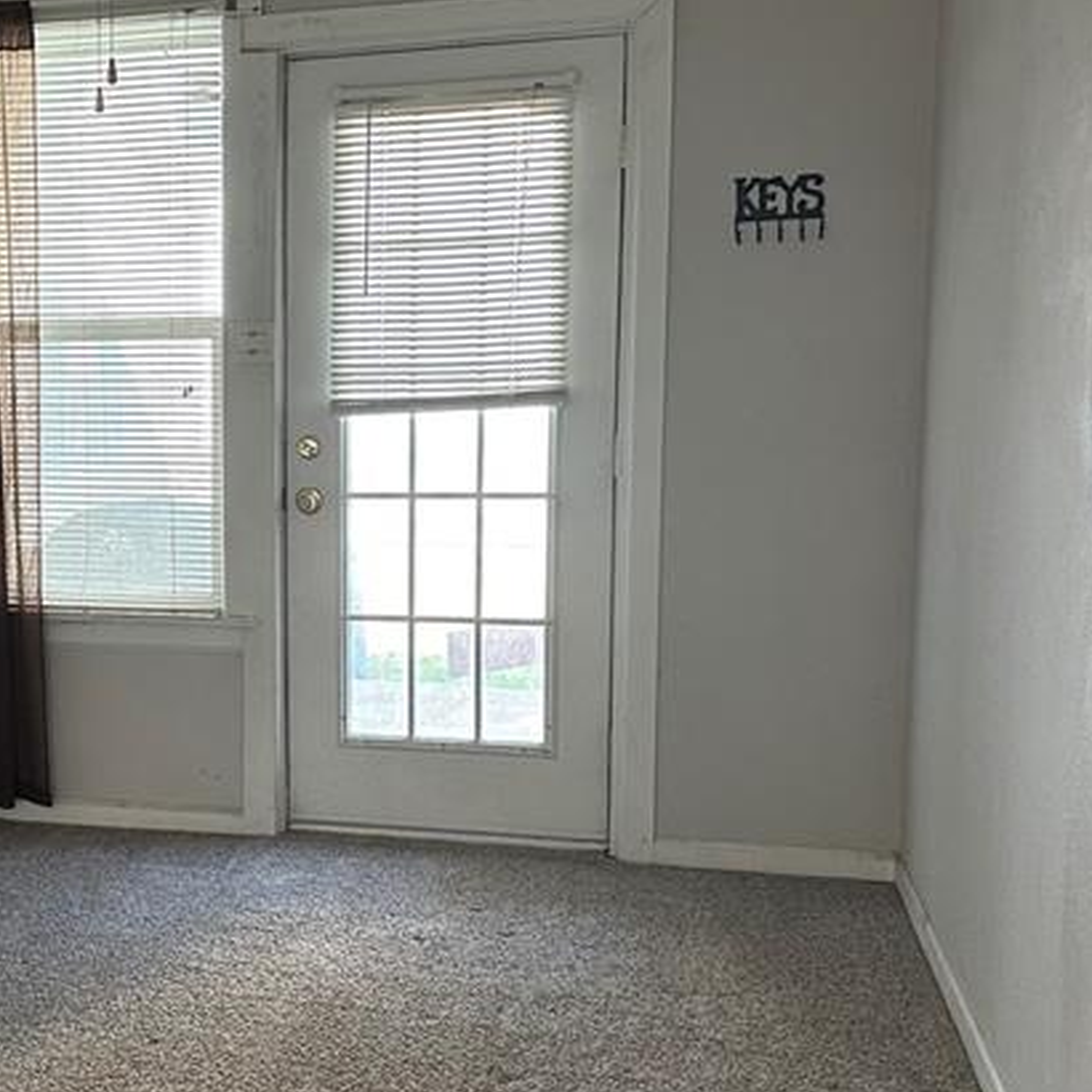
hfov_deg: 30.0
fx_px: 1892
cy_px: 573
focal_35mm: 53
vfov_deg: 32.2
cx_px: -3
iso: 200
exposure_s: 1/120
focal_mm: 6.86
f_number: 1.78
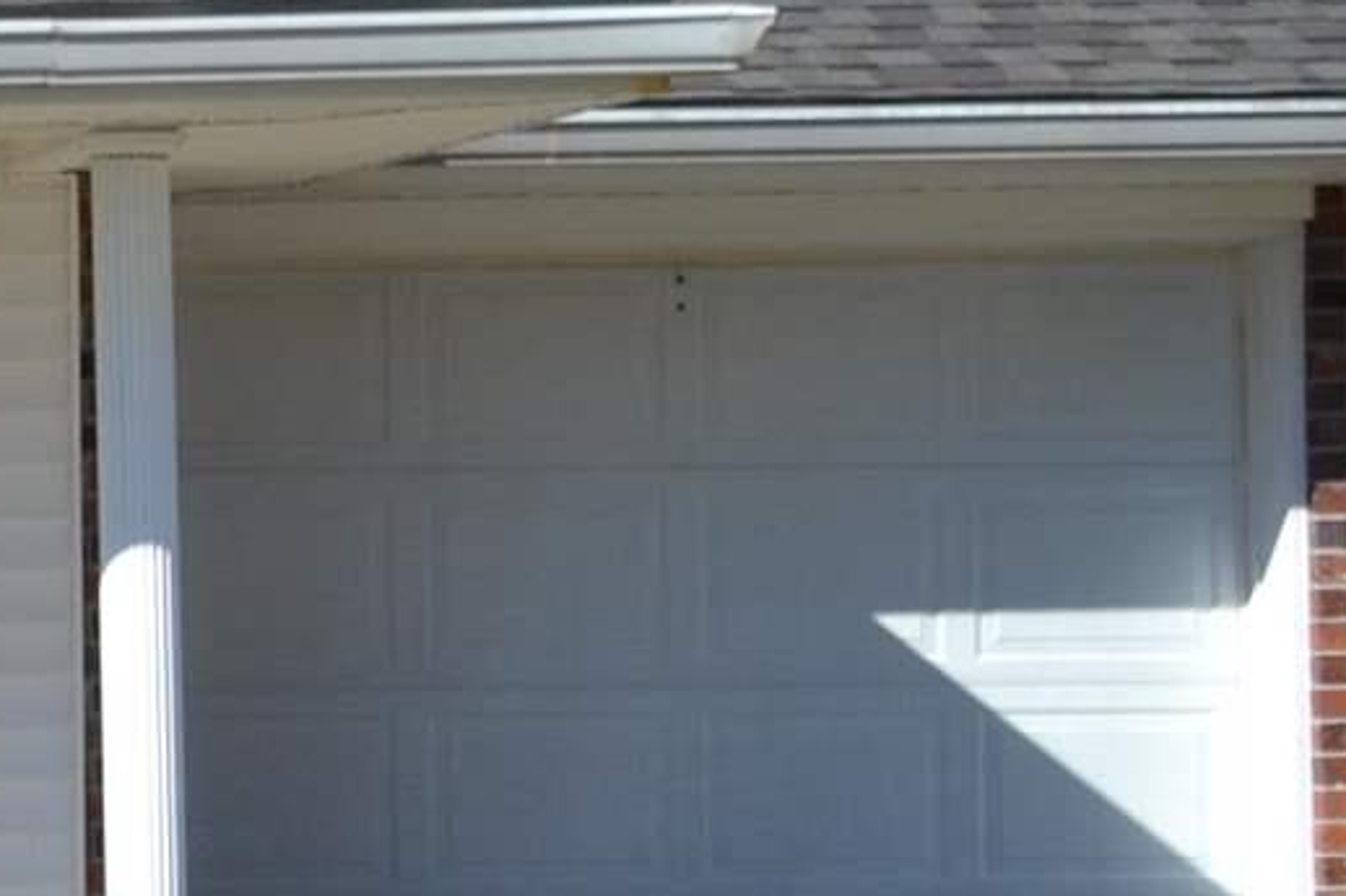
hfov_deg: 9.9
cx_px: -2074
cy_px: 525
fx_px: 6653
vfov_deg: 7.7
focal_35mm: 178
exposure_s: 1/250
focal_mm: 20
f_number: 8
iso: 100
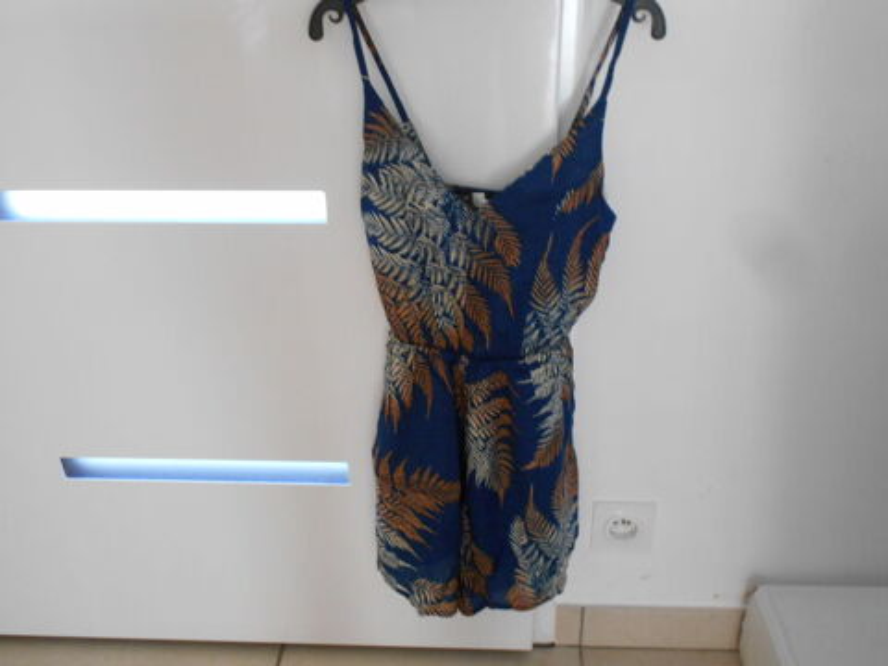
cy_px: 333
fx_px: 872
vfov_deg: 41.8
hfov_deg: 54.0
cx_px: 444
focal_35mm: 34
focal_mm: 5.8
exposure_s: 1/13
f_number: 3.6
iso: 400
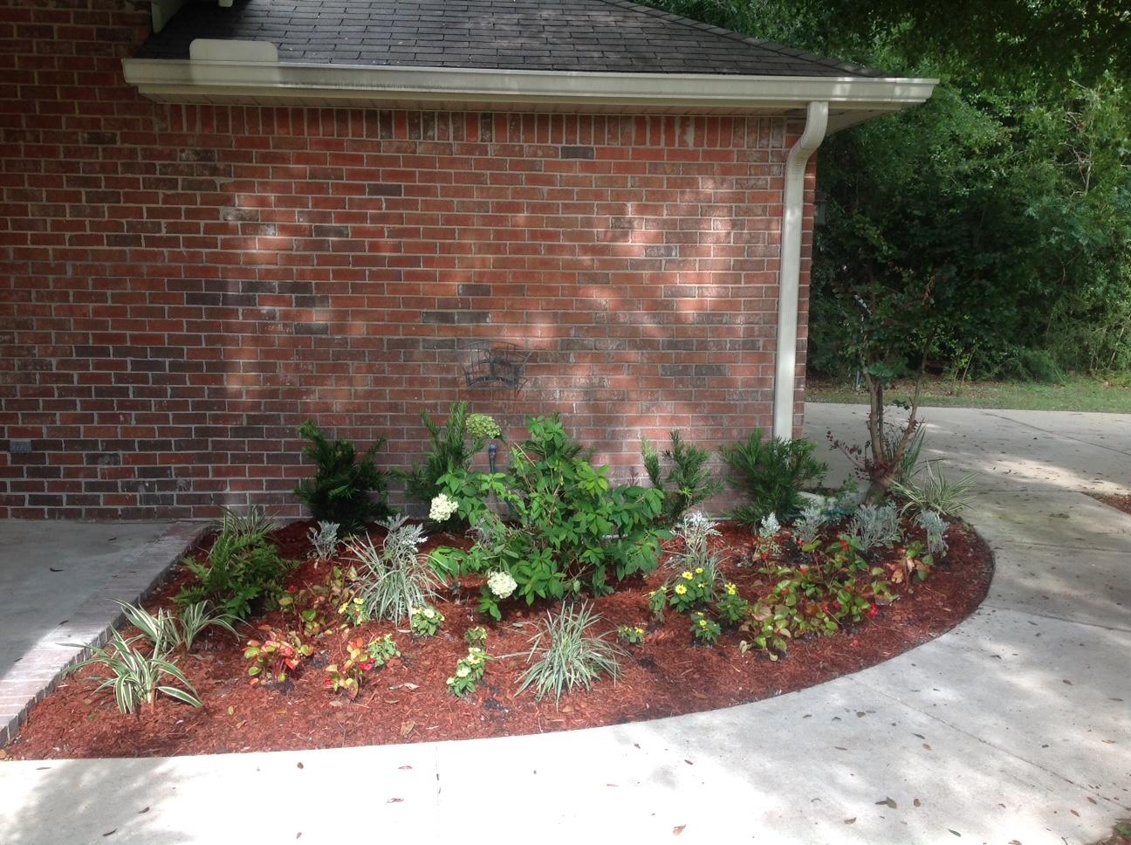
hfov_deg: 52.7
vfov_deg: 40.6
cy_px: 422
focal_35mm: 35
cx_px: 566
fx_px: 1142
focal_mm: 4.28
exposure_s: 1/234
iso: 50
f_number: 2.4
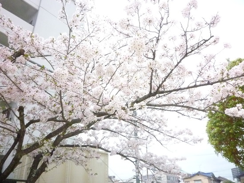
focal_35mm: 29
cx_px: 122
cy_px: 92
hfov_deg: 61.6
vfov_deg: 48.2
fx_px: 204
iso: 1600
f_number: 8
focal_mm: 5.2
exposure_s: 1/2000
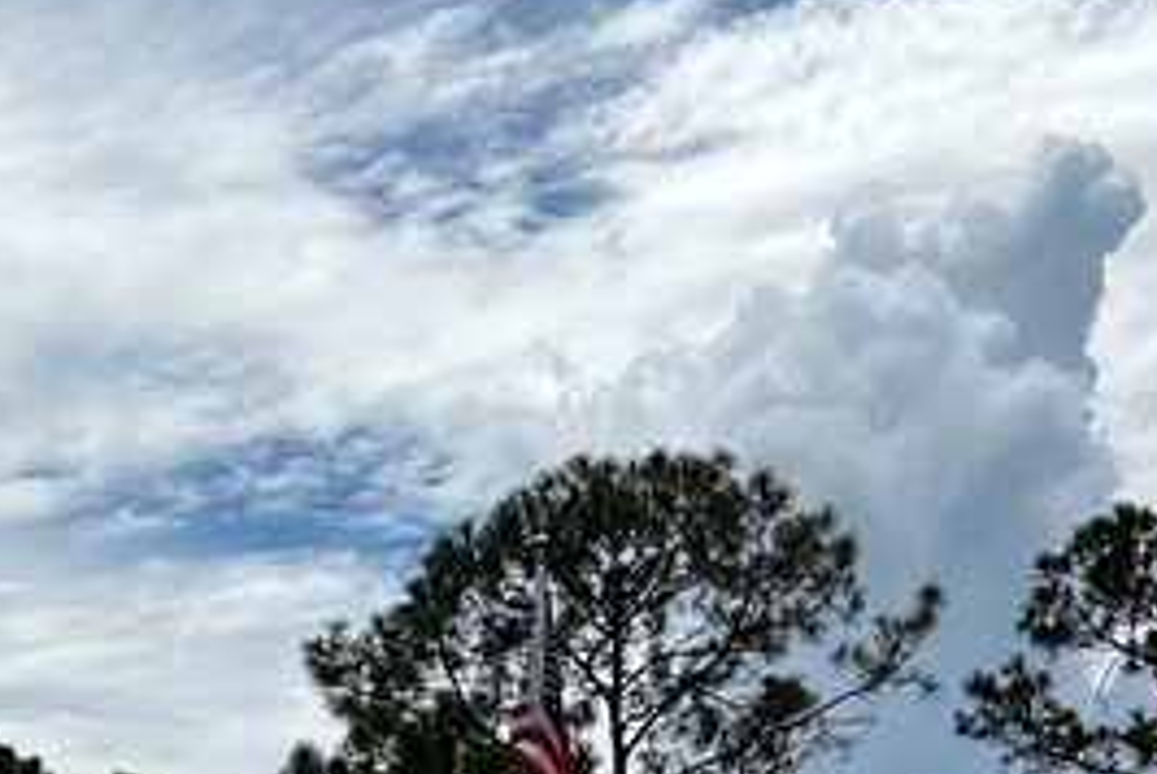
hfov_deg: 17.6
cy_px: 1331
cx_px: -592
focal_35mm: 104
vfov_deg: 12.2
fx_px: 3346
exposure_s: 1/5882
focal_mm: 5.7
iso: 50
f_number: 1.5
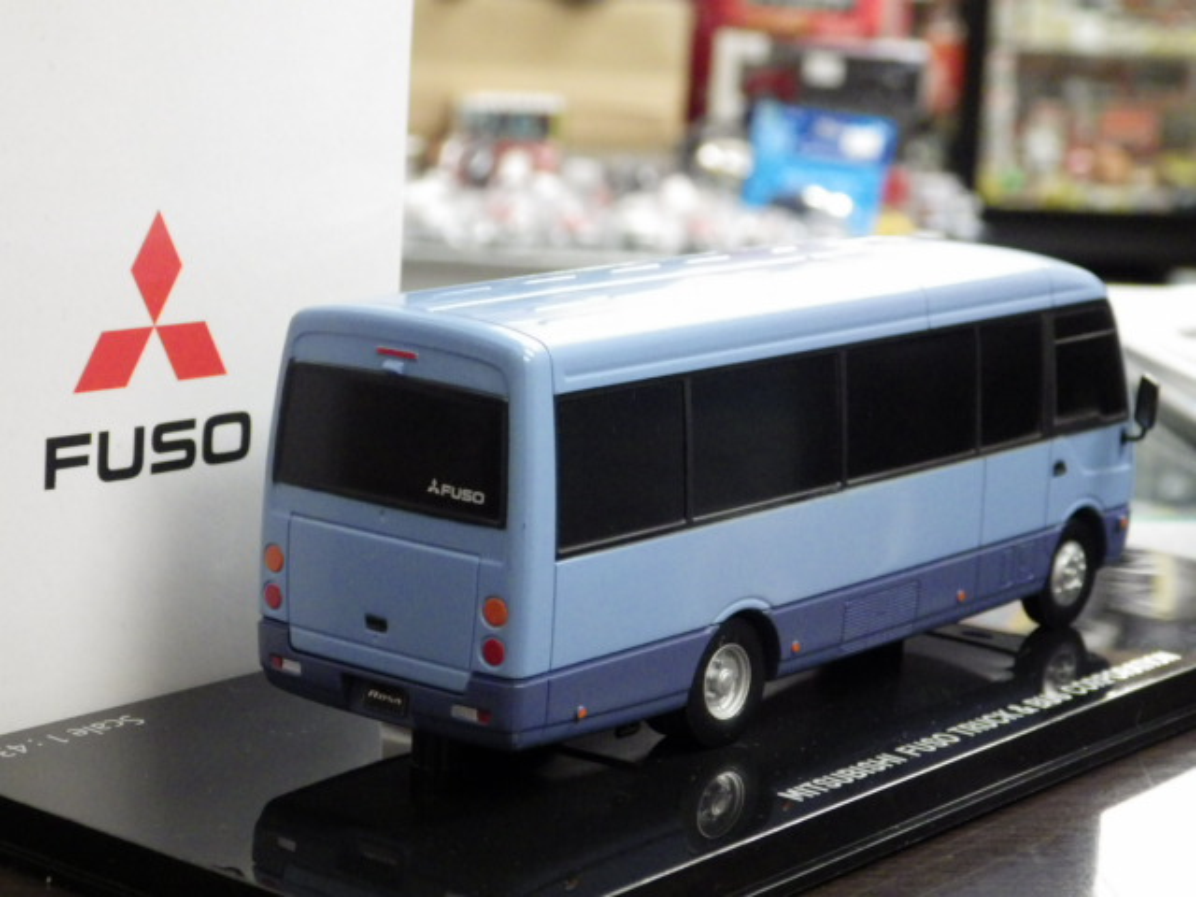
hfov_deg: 22.5
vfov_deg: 17.0
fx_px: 3006
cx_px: 598
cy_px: 448
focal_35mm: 87
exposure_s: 1/30
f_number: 4.4
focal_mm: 15.6
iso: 1000
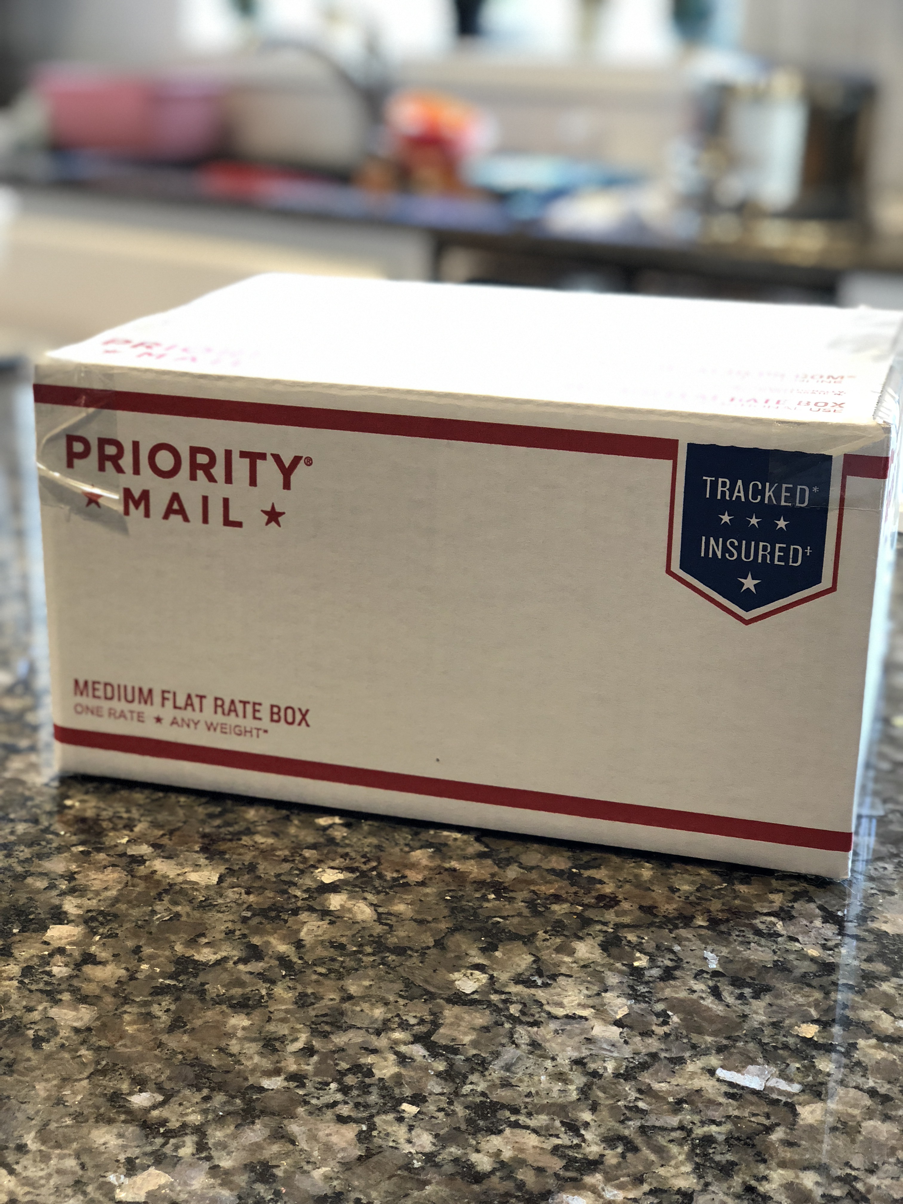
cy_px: 602
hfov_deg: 28.0
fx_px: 1809
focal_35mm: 52
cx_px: 452
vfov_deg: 36.8
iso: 200
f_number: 2.4
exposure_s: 1/60
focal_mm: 6
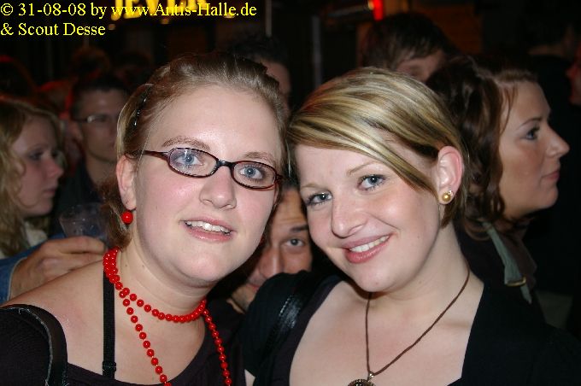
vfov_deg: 28.9
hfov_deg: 42.4
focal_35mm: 46
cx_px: 290
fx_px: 750
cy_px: 193
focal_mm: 31
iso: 200
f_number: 4
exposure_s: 1/45
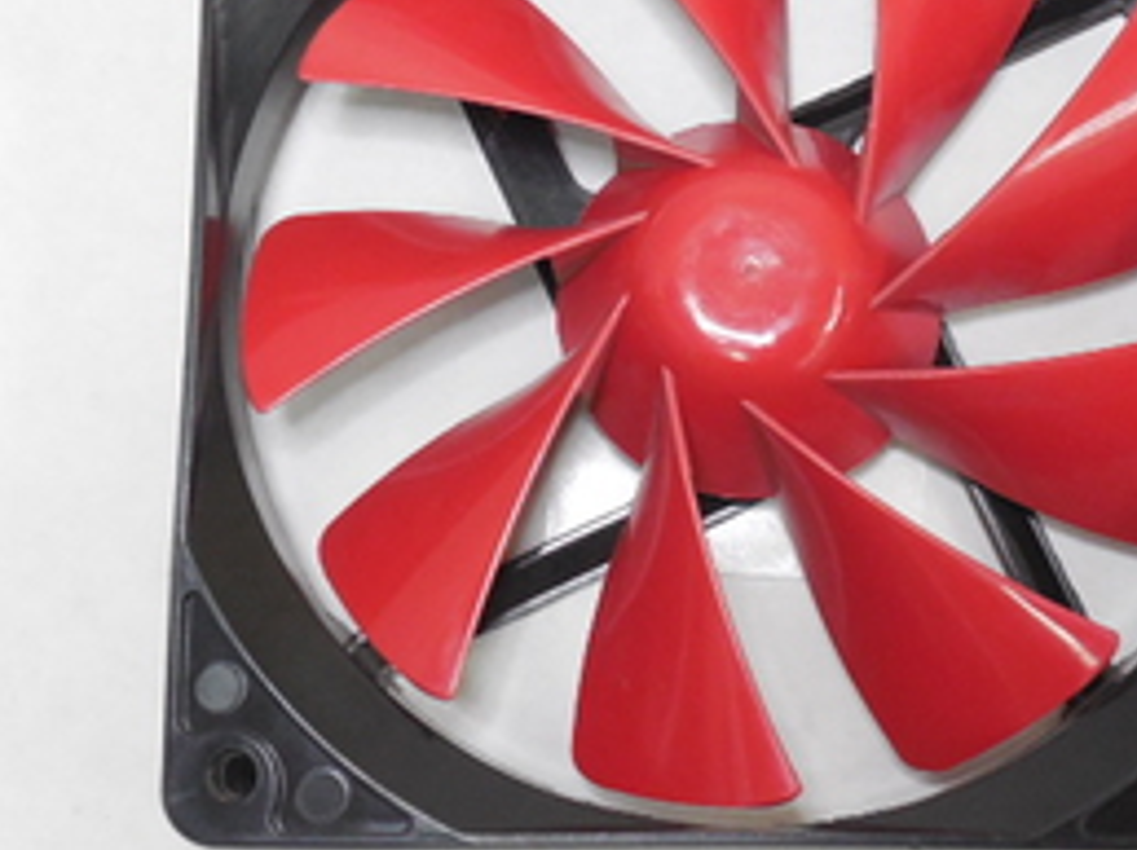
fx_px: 2494
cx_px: 749
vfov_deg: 19.3
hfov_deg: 25.6
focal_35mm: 76
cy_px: 313
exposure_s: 1/60
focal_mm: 8.8
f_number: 4.8
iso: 800
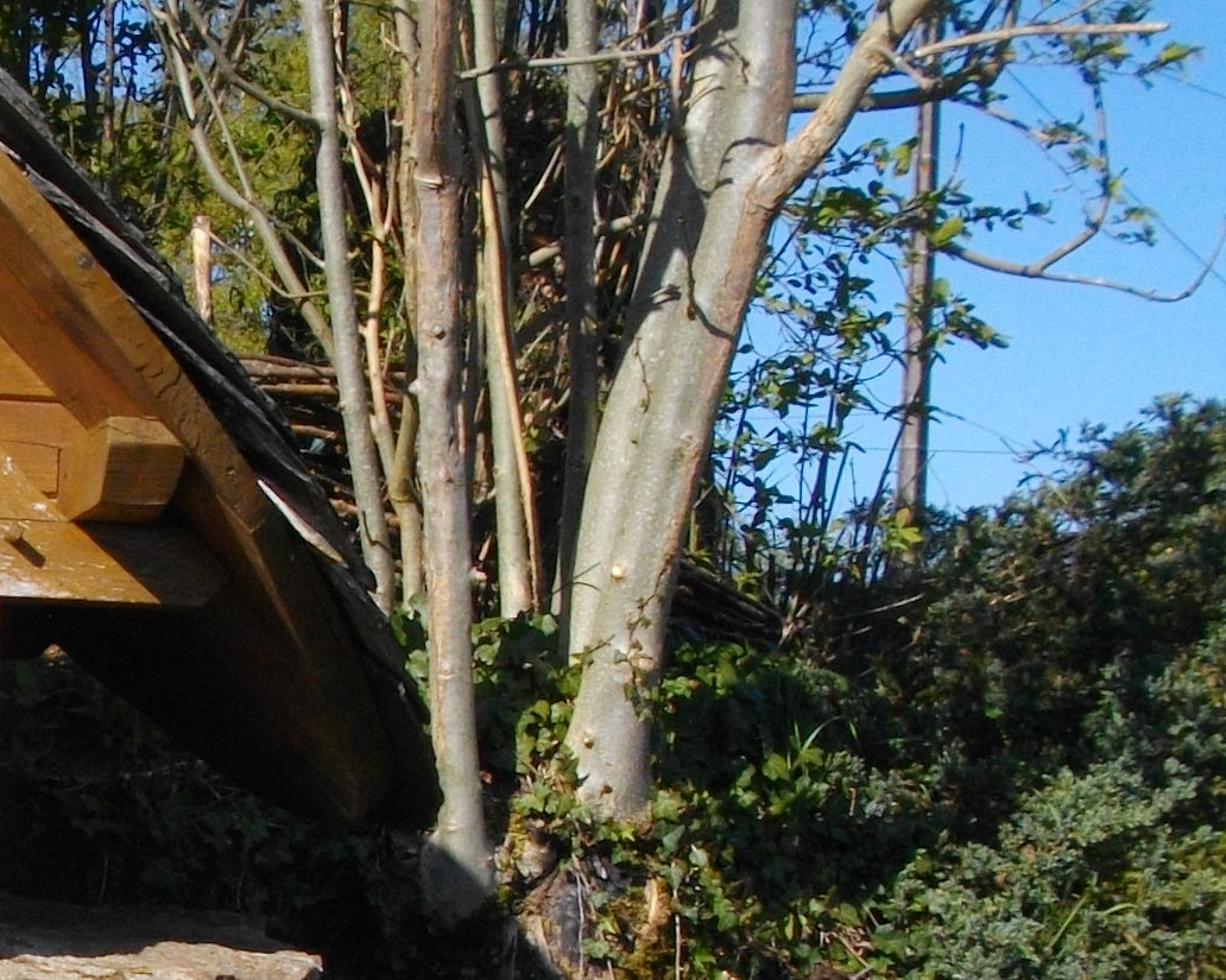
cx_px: -415
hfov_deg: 16.8
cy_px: 1121
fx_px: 3881
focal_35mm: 107
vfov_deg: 14.0
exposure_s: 1/160
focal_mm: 5.7
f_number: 8.8
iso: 100
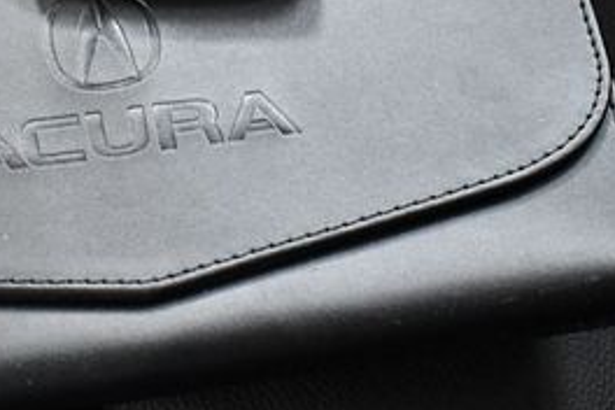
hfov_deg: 15.0
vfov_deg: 10.0
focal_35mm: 136
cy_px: 42
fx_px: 2323
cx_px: 158
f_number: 4.2
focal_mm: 28
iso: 3600
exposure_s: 1/60
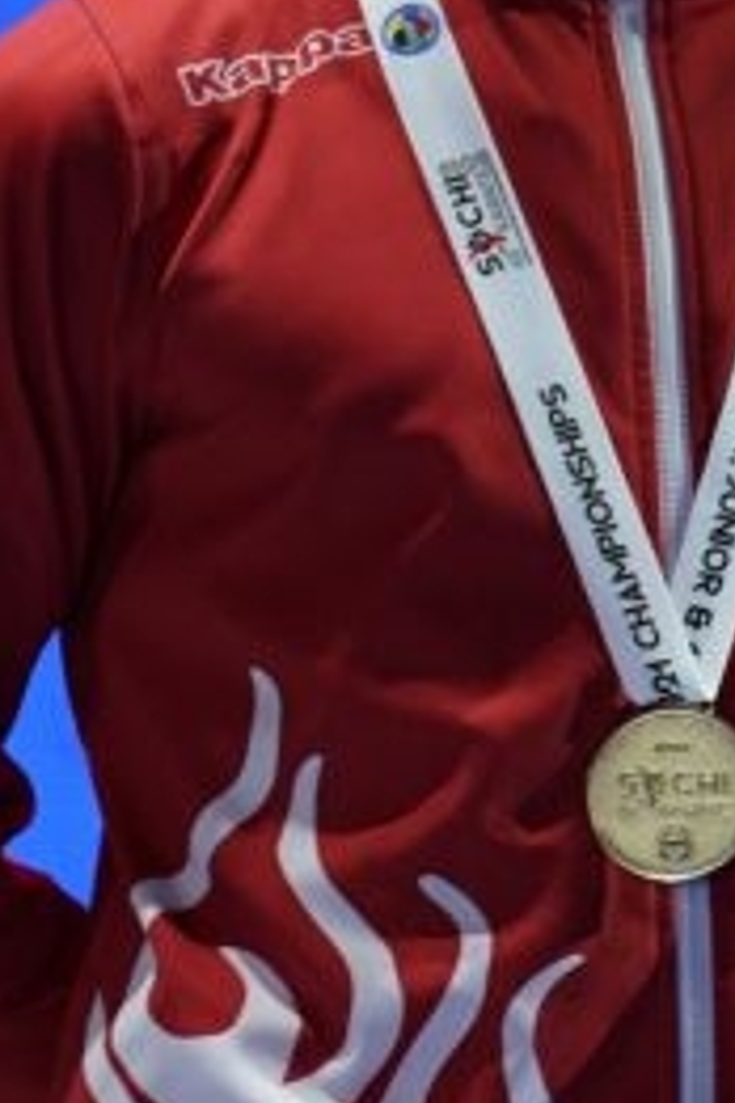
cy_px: 541
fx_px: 28173
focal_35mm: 920
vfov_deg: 2.2
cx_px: 384
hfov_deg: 1.5
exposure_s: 1/250
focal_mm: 200
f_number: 2.8
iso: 320
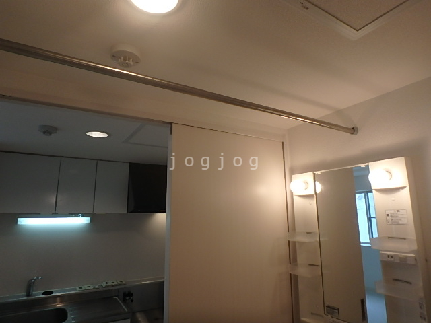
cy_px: 162
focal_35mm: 21
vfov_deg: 63.4
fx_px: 261
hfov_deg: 79.0
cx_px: 216
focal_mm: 3.7
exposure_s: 1/100
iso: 125
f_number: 3.5
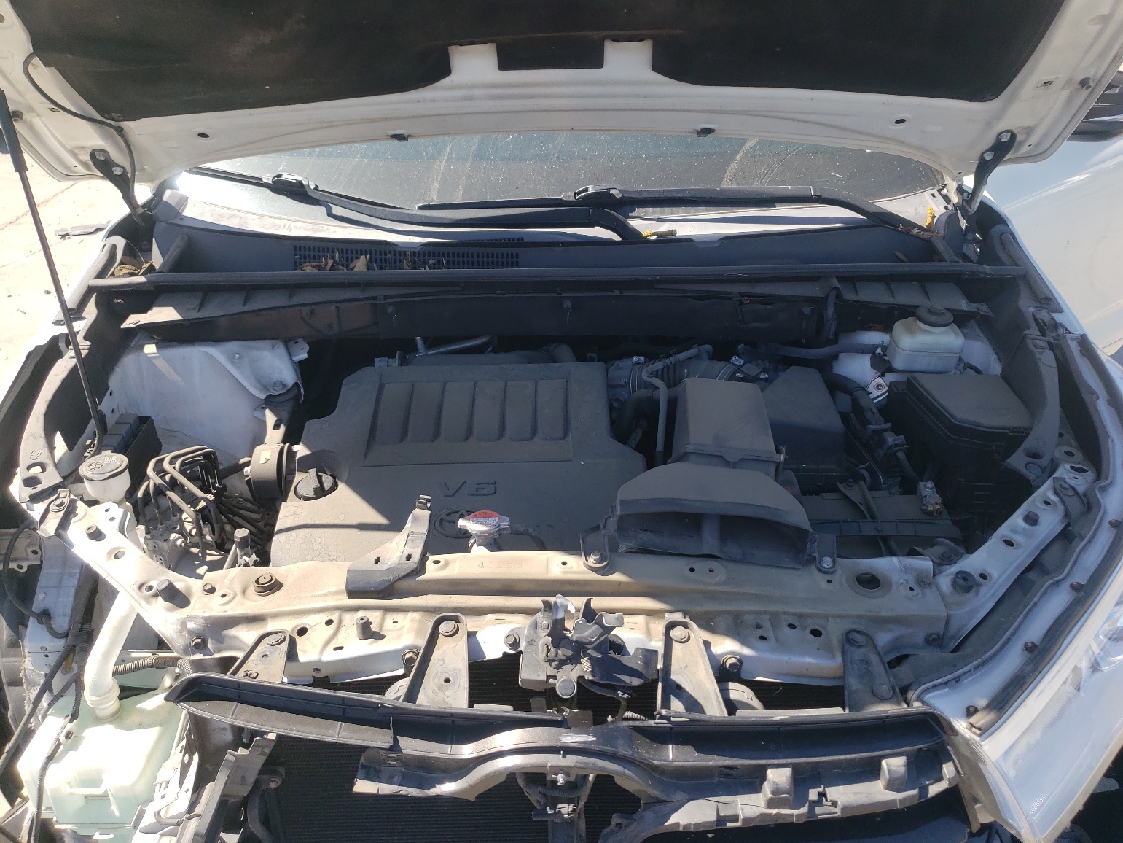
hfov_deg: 65.3
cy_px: 422
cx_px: 577
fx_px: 876
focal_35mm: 27
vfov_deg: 51.4
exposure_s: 1/833
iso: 50
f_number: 1.5
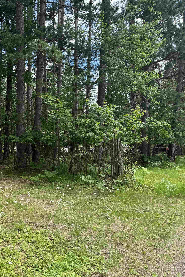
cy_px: 138
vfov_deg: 55.8
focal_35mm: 34
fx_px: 262
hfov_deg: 36.6
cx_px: 20
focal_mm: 6.76
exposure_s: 1/900
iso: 80
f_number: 1.78
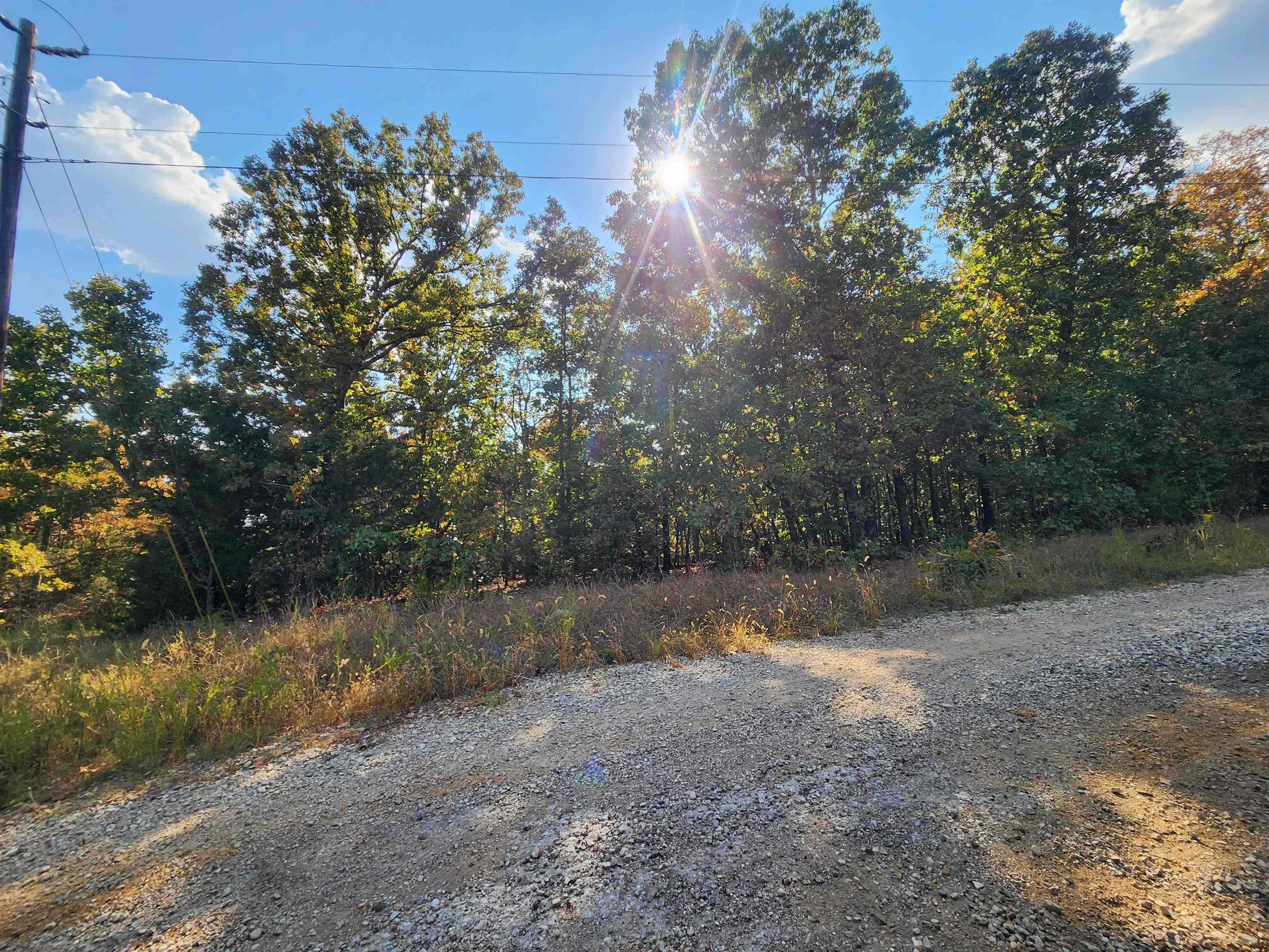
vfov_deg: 89.9
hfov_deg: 106.2
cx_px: 634
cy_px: 476
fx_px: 477
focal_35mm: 13
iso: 50
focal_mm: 2.2
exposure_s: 1/887
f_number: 2.2
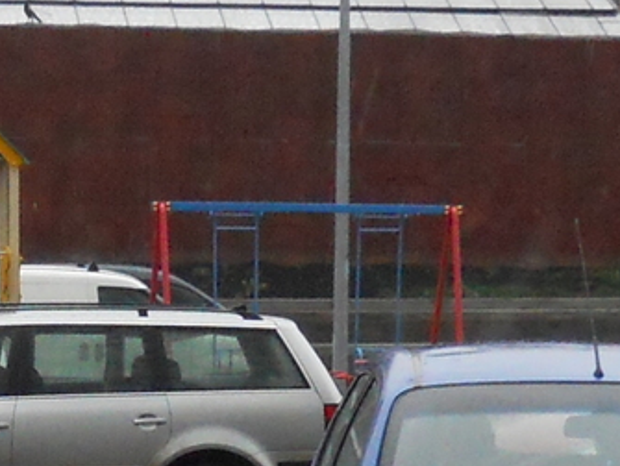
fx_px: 3066
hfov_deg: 11.4
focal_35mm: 171
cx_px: -63
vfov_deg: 8.6
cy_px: 499
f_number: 2.7
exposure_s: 1/200
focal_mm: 5
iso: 400
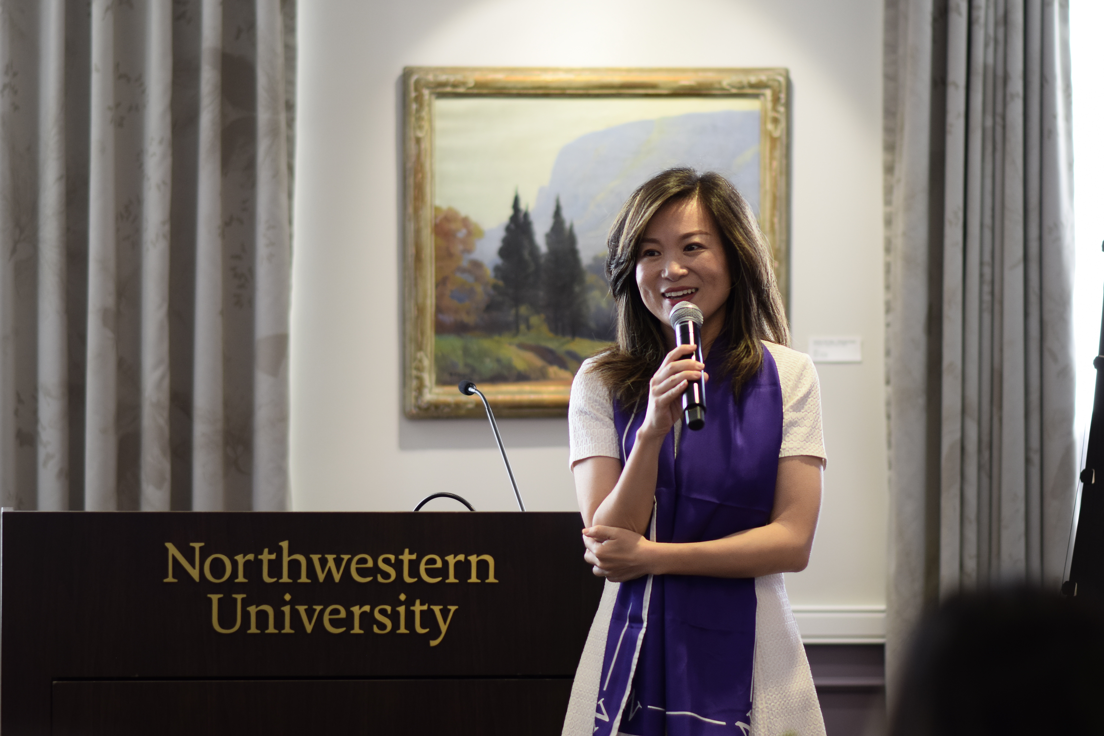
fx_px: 3910
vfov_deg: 10.8
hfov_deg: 16.1
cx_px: 552
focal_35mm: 128
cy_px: 368
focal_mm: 85
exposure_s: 1/125
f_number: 2
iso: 400
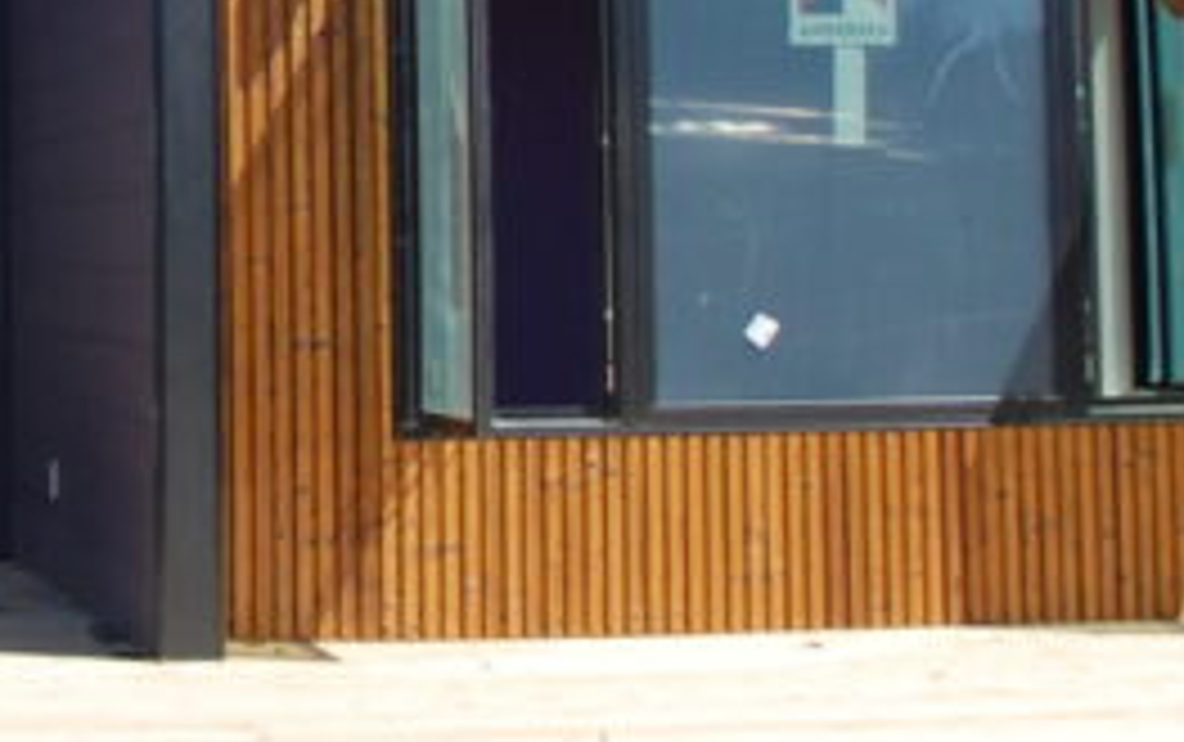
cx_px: -356
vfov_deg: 11.1
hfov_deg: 16.9
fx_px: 3747
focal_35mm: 116
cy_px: -124
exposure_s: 1/250
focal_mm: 20
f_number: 8
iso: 200
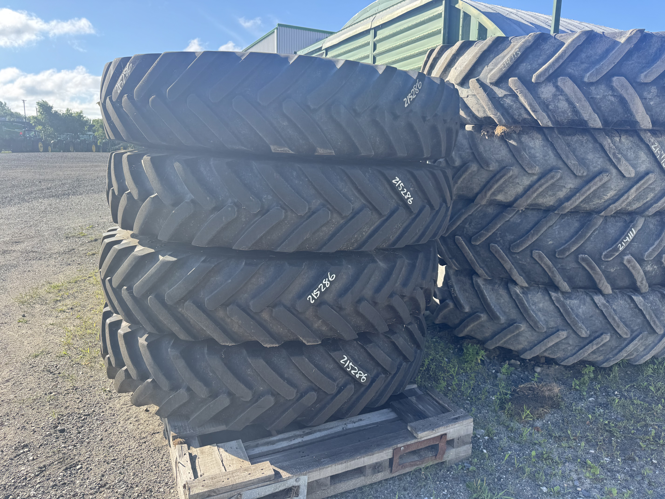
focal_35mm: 24
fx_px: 461
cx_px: 332
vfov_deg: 56.8
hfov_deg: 71.6
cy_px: 250
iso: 80
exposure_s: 1/980
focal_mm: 6.76
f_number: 1.78
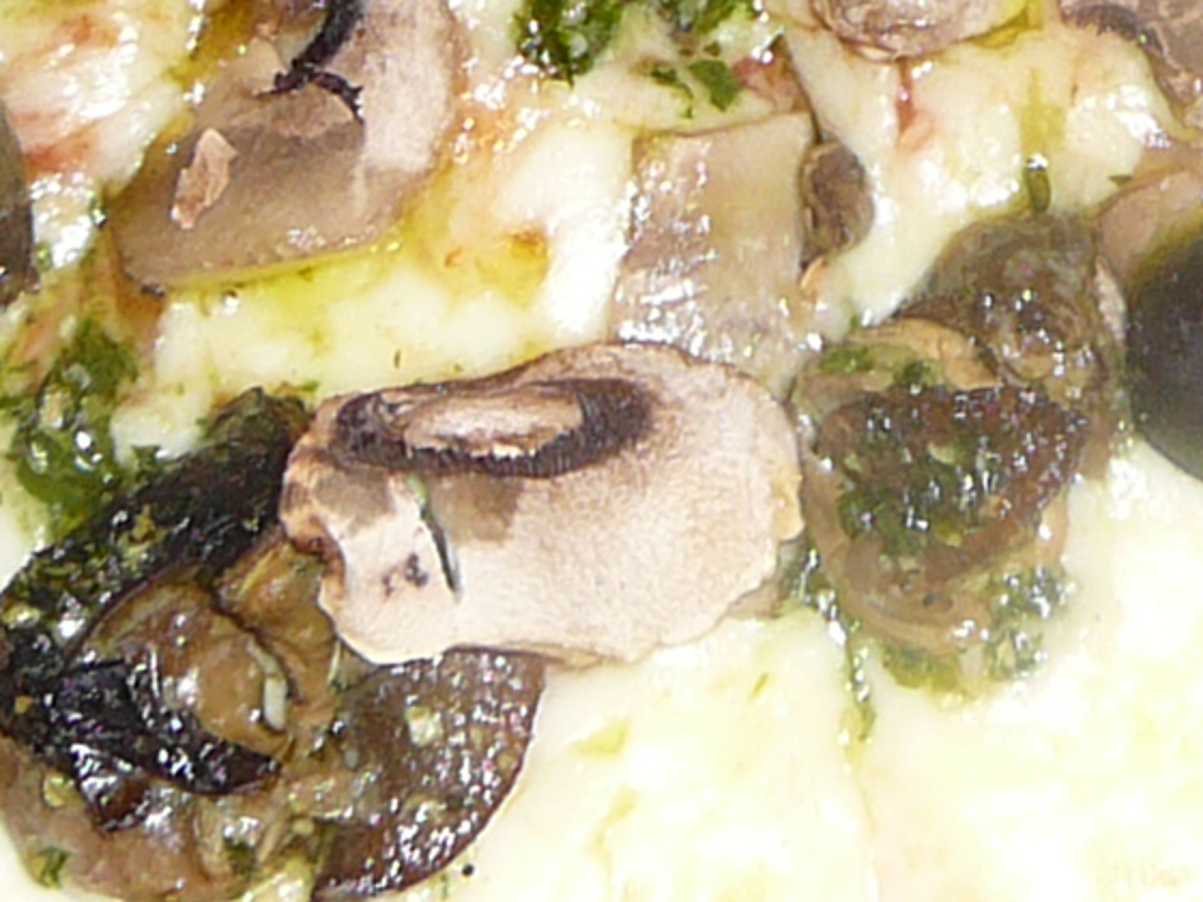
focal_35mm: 160
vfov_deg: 9.0
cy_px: -455
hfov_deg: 12.3
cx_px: 902
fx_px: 5560
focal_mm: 5.2
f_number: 2.8
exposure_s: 1/30
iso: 80
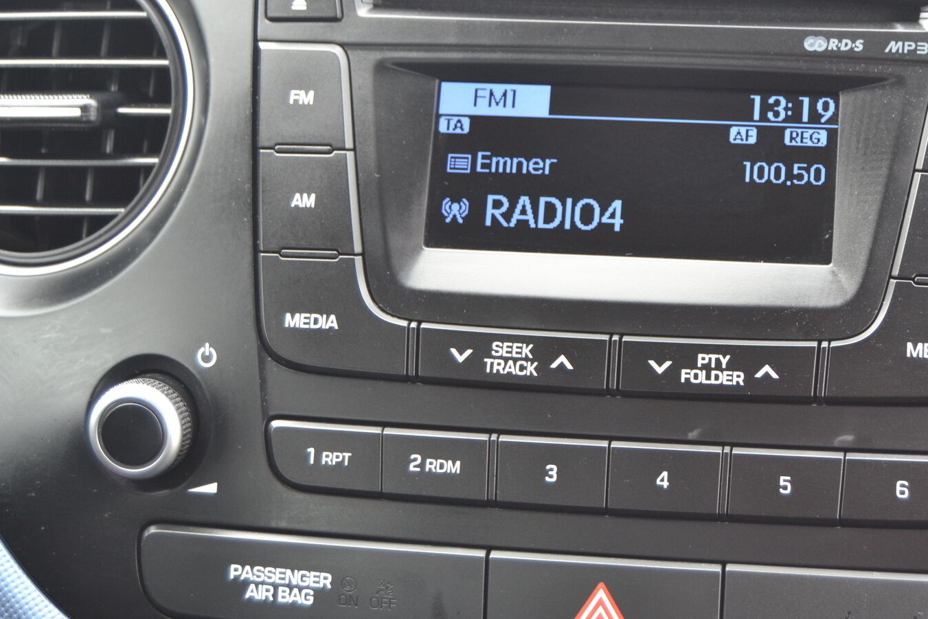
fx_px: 2088
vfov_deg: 16.9
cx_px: 622
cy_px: 281
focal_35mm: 81
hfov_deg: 24.9
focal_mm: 38
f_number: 4.8
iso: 500
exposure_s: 1/60
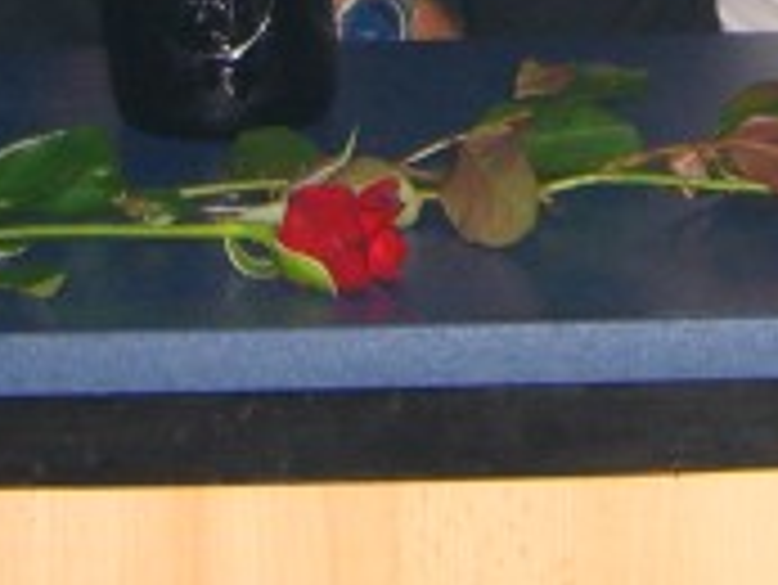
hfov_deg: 9.2
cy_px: -684
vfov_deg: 6.7
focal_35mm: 213
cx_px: 791
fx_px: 4791
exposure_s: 1/60
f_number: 3.1
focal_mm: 9.5
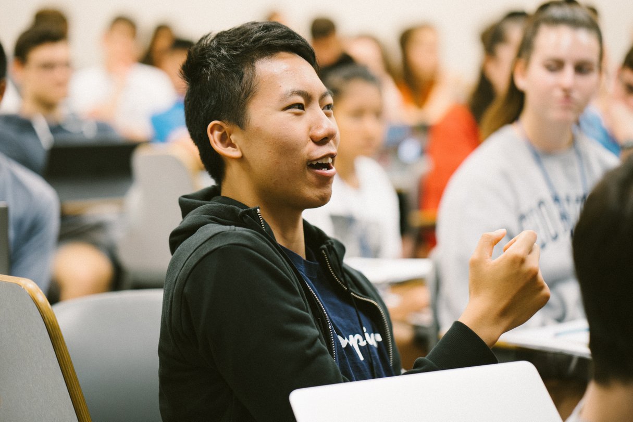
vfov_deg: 16.1
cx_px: 316
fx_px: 1494
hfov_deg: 23.9
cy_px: 211
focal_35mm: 85
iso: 800
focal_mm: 85
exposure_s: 1/250
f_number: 2
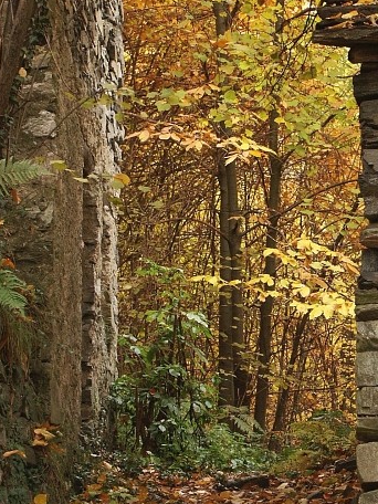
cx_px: 285
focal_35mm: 144
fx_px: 2097
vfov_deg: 13.7
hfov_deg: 10.3
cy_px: 201
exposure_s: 1/10
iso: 100
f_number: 4
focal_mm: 20.44
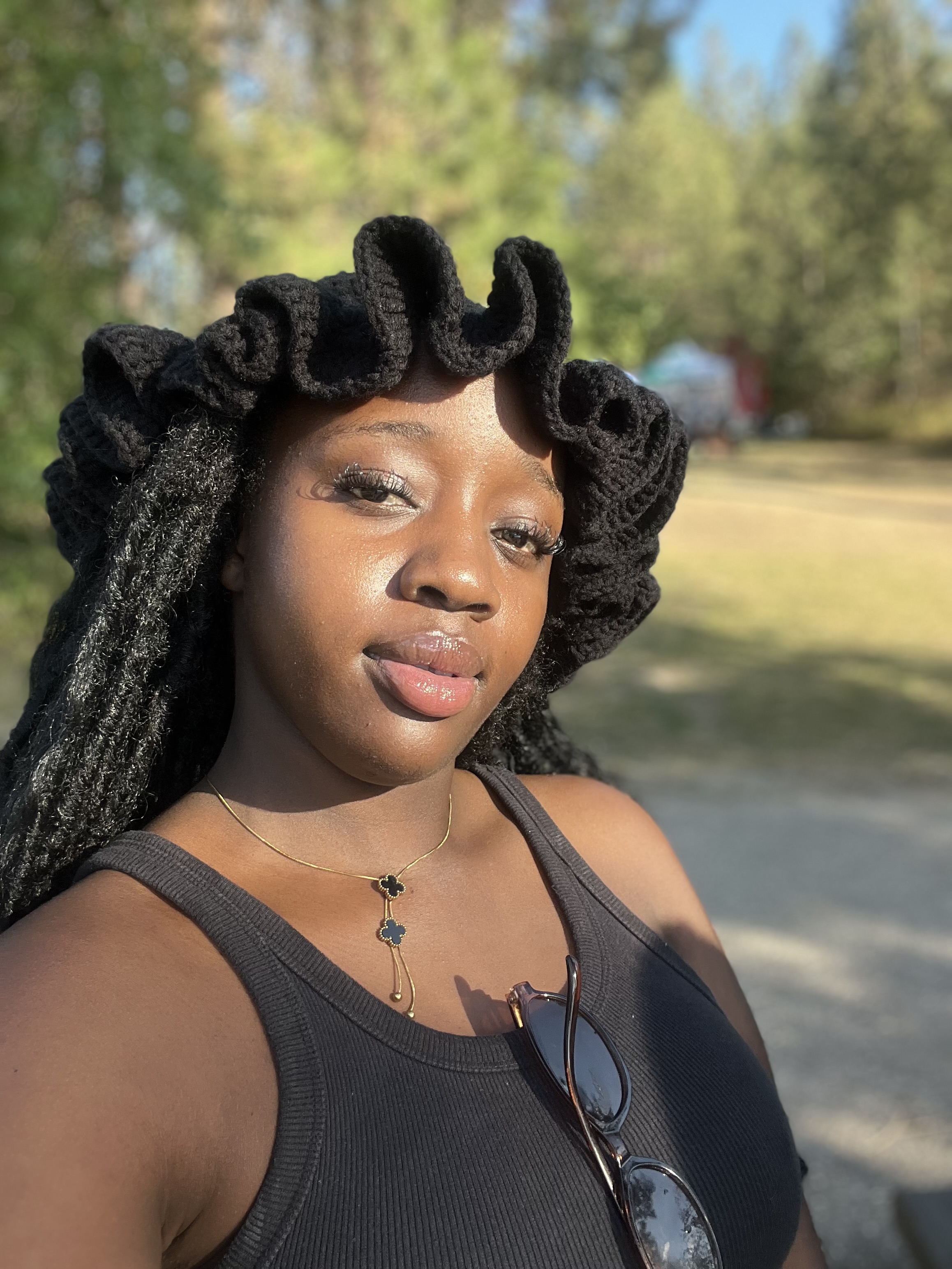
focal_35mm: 30
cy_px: 634
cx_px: 476
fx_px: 1100
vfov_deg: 60.0
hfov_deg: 46.8
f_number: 2.2
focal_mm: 2.71
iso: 25
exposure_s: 1/176
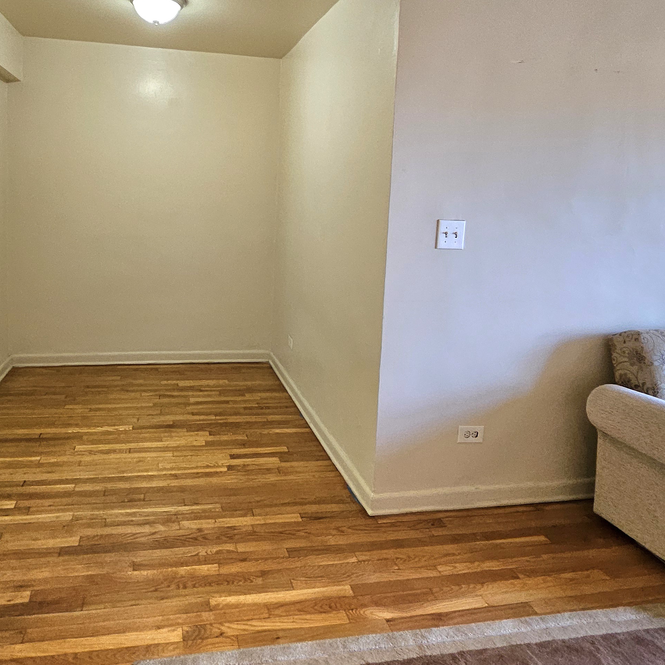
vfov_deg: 64.2
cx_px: 265
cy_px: 256
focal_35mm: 24
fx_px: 522
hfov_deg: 64.4
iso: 320
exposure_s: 1/40
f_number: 2.2
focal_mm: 1.7
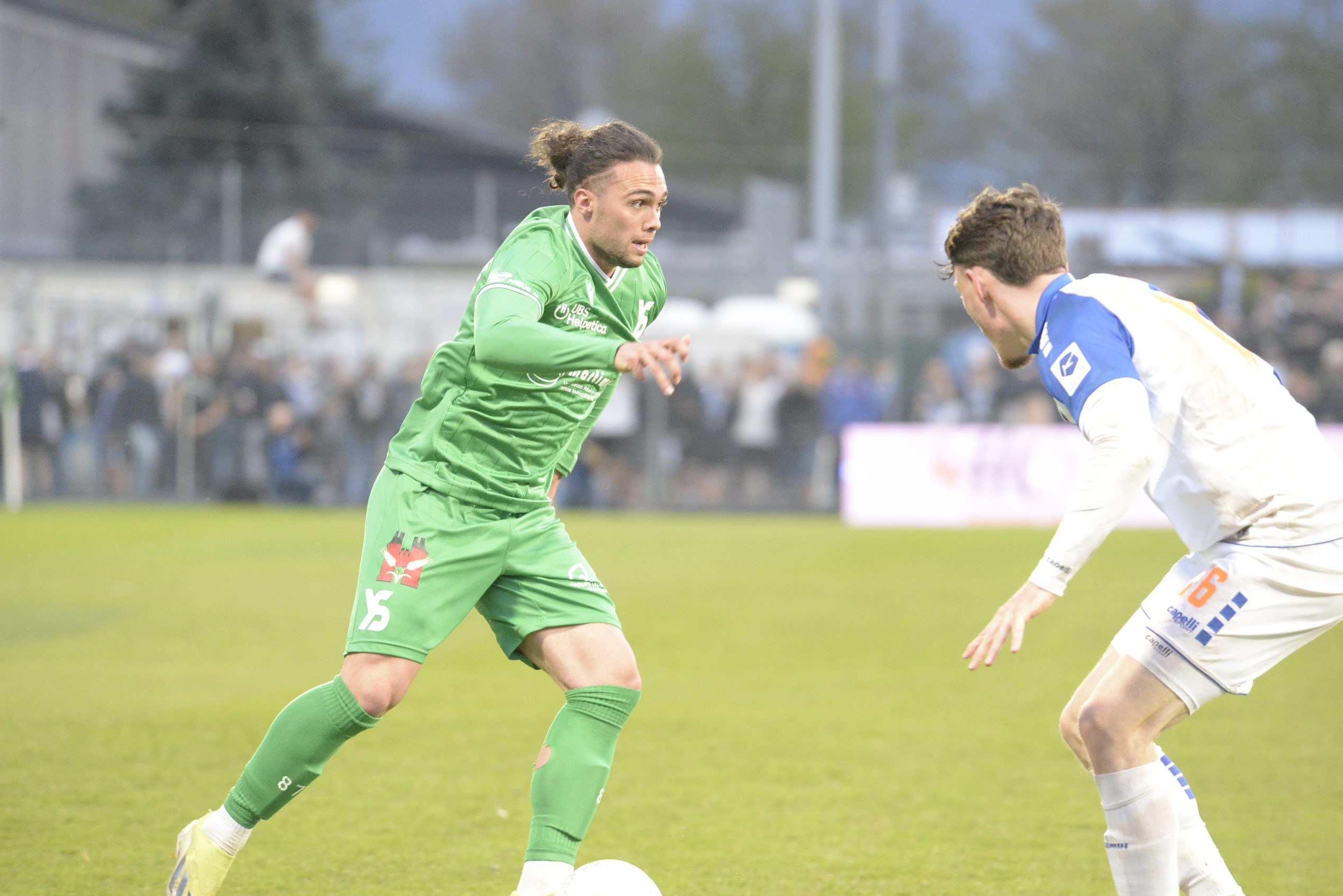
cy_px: 448
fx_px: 10483
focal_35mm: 281
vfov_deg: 4.9
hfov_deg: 7.3
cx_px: 672
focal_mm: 280
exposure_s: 1/640
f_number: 5.3
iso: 8000
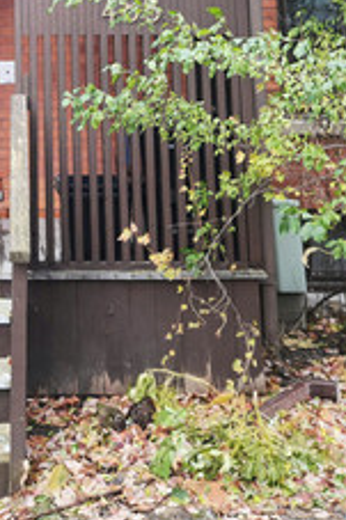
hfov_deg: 24.1
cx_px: 14
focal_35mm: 54
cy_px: -14
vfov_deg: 33.4
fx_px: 780
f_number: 1.8
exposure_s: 1/60.2
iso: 80
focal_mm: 5.4
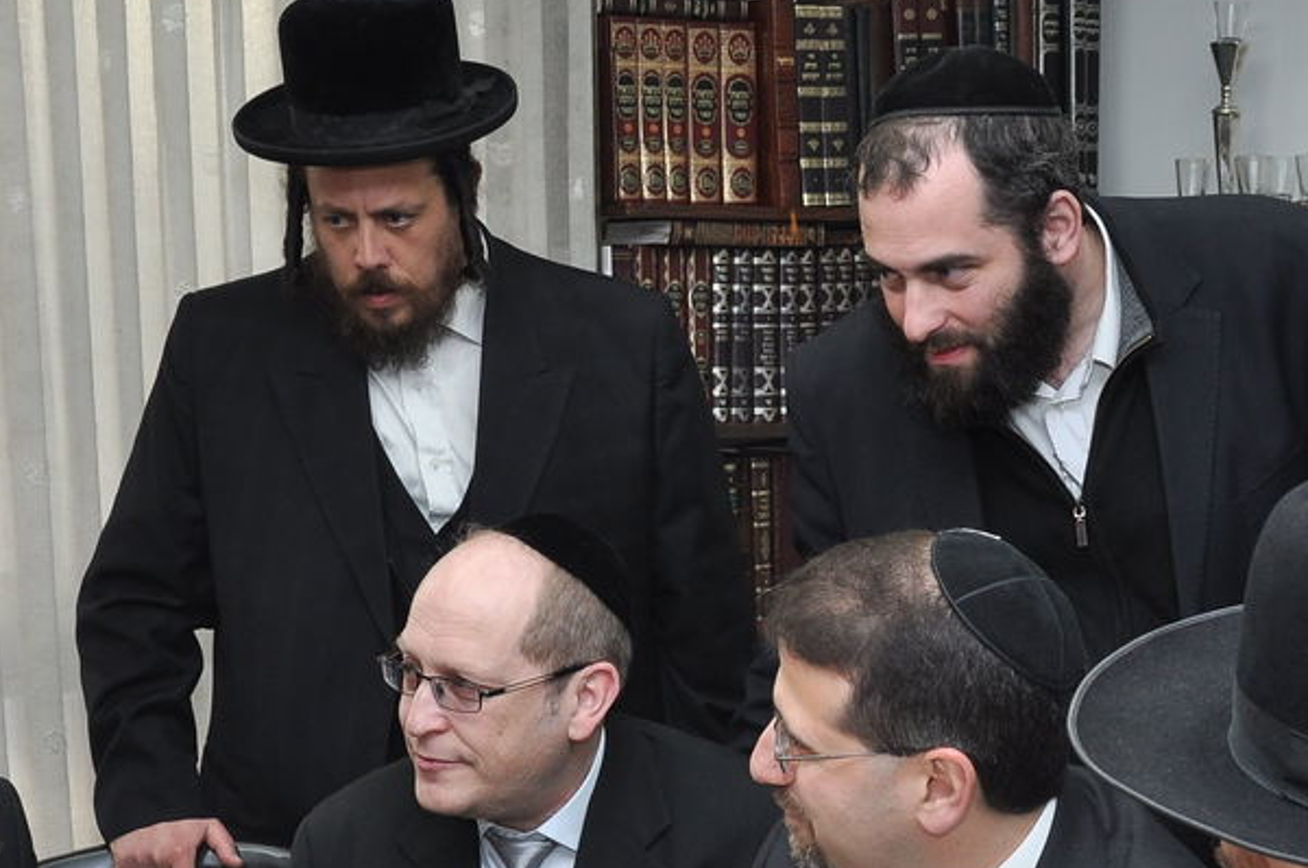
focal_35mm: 84
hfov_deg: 24.2
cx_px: 724
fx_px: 3047
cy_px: 895
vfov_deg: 15.9
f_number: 6.3
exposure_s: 1/80
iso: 320
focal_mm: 24
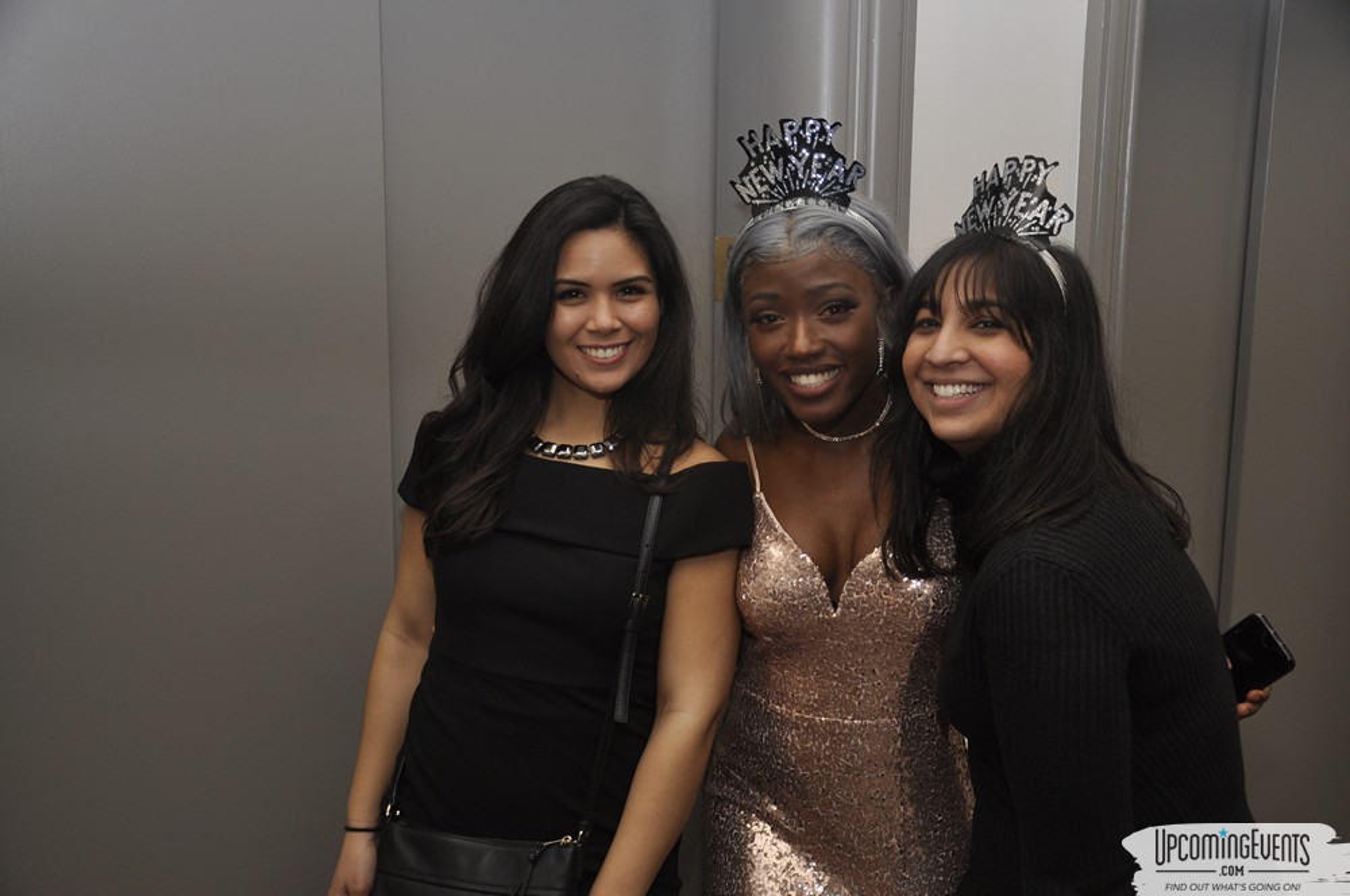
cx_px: 675
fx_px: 1404
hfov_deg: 51.3
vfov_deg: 35.4
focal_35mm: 38
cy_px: 448
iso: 400
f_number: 5
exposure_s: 1/60
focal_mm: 25
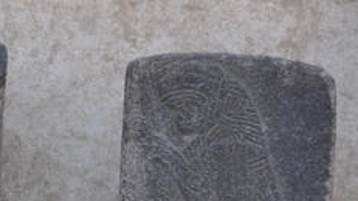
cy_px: 201
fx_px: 3180
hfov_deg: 6.4
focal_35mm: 335
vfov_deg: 3.6
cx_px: 28
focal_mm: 112
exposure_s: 1/160
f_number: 5.3
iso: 200
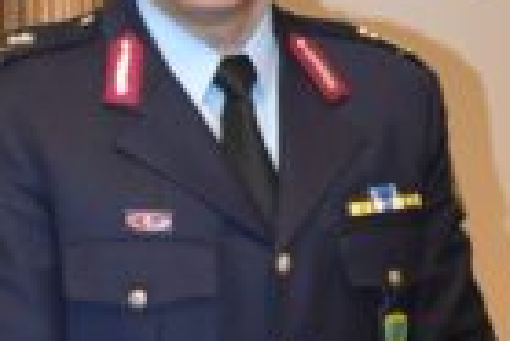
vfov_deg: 10.0
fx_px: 1929
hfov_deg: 14.8
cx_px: 506
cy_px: -66
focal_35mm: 136
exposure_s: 1/60
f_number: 4.2
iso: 1400
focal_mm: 30
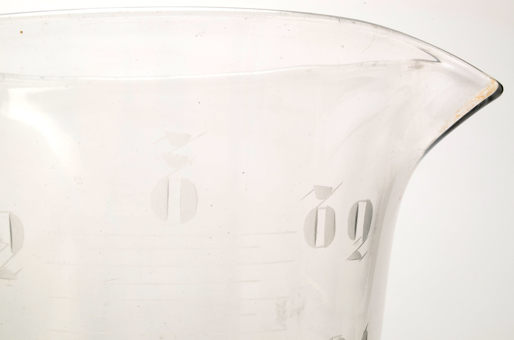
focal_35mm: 82
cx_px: 257
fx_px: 1175
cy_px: 170
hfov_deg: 24.7
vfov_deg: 16.5
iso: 100
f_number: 25
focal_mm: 55
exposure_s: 1/160
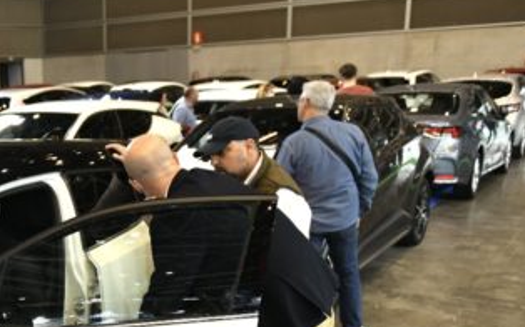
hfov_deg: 34.8
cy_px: 304
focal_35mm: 53
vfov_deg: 23.6
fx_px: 758
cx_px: 6
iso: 1000
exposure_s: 1/200
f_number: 2.8
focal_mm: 24
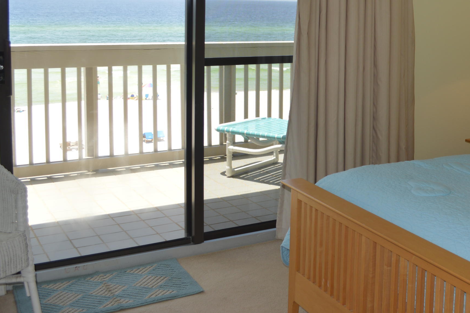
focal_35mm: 47
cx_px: 390
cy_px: 65
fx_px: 613
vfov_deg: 28.0
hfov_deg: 39.9
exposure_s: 1/200
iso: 100
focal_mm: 18
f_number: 4
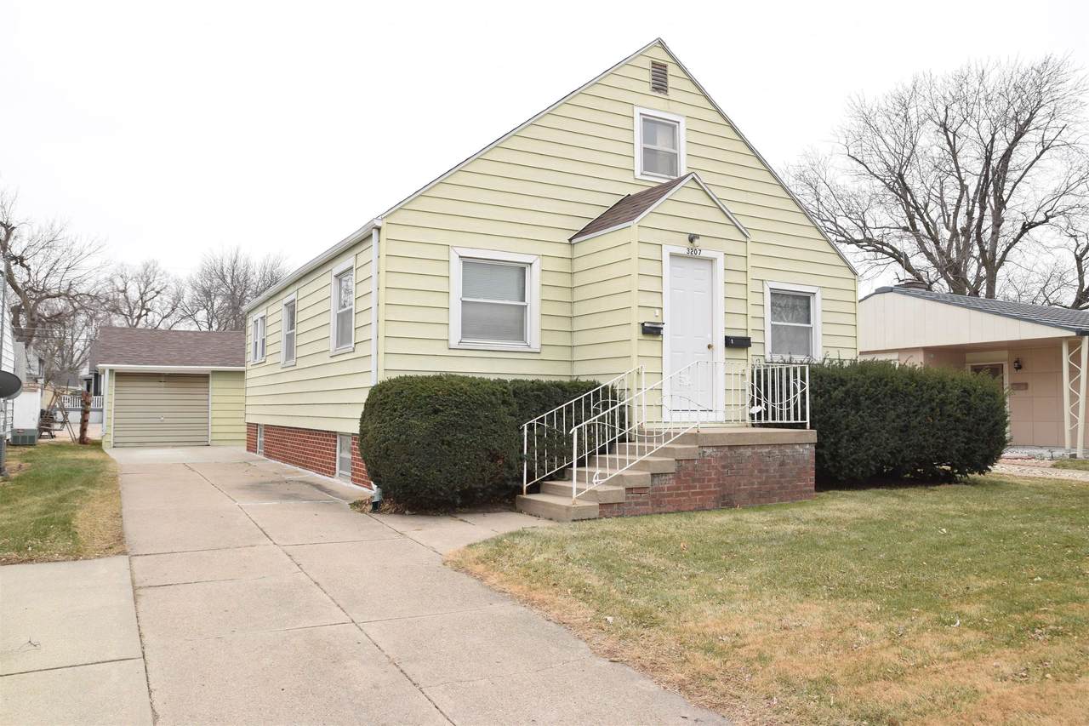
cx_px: 544
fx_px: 817
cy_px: 363
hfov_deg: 67.4
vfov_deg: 47.9
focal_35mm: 27
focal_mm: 18
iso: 160
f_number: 8
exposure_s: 1/80
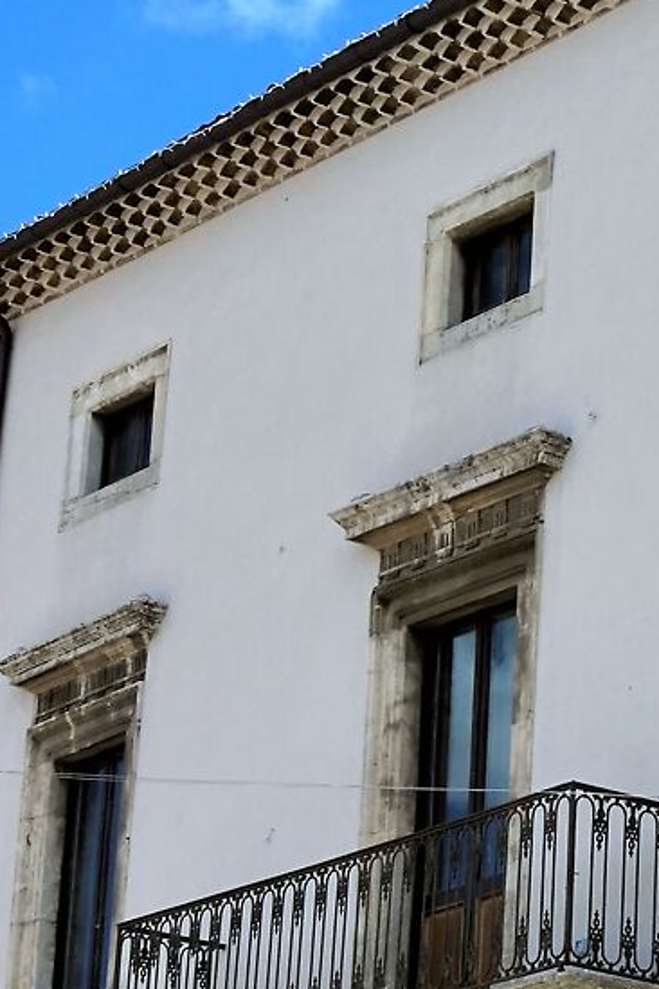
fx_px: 4201
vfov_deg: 13.4
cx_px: 1015
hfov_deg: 8.7
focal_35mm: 153
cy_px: 522
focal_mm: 35
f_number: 22
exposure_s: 1/320
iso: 800
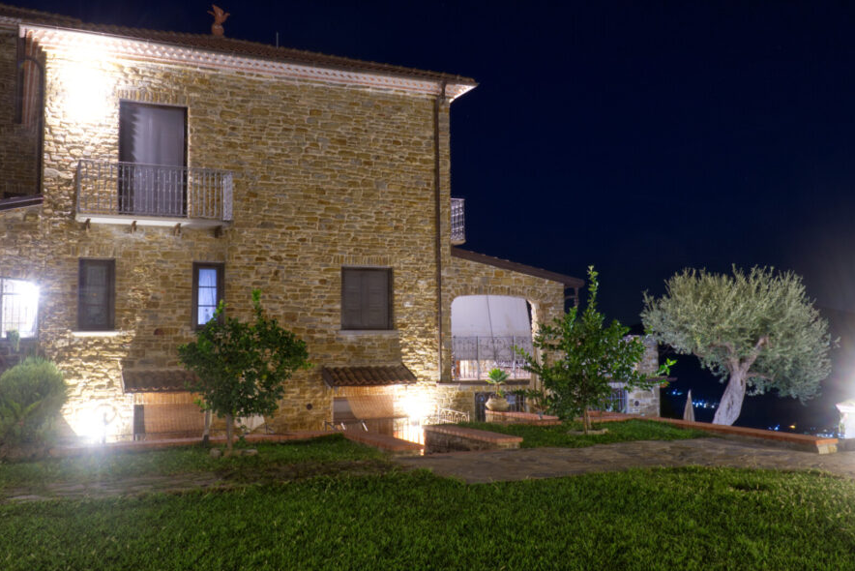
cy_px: 270
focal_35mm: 33
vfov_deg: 40.0
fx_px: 784
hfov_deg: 57.2
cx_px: 412
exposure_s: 20
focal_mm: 18
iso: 100
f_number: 8
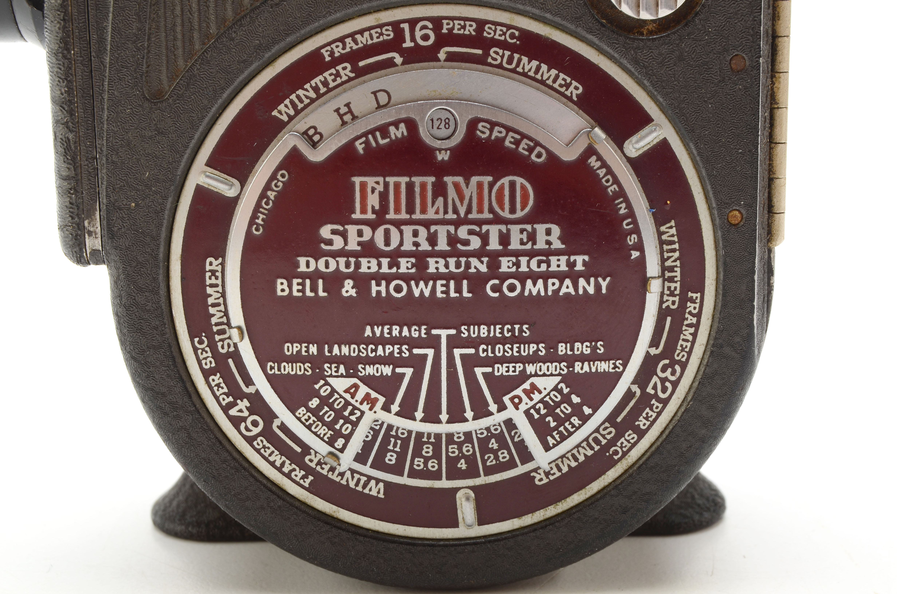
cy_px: 297
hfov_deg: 26.0
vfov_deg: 17.4
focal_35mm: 78
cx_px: 448
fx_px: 1939
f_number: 18
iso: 100
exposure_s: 1/160
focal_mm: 52
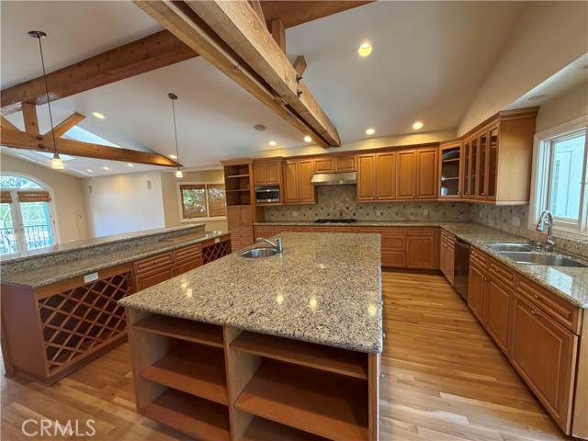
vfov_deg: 85.7
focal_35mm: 14
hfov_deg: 102.1
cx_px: 294
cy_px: 220
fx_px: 238
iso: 250
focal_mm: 2.22
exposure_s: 1/60
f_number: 2.2
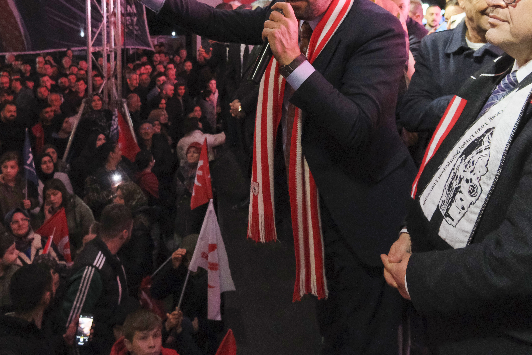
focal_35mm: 37
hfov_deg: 51.8
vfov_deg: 34.9
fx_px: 547
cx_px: 235
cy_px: 77
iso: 6400
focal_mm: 15
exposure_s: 1/160
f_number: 3.5
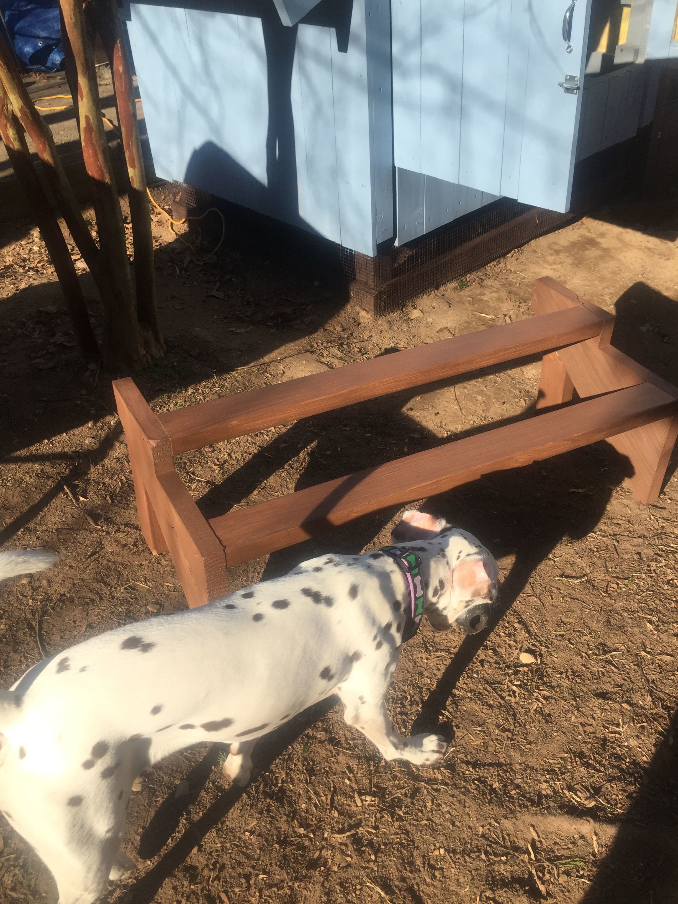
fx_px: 757
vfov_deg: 61.7
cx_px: 339
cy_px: 452
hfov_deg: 48.2
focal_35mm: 29
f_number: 2.2
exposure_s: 1/1464
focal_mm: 4.15
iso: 32
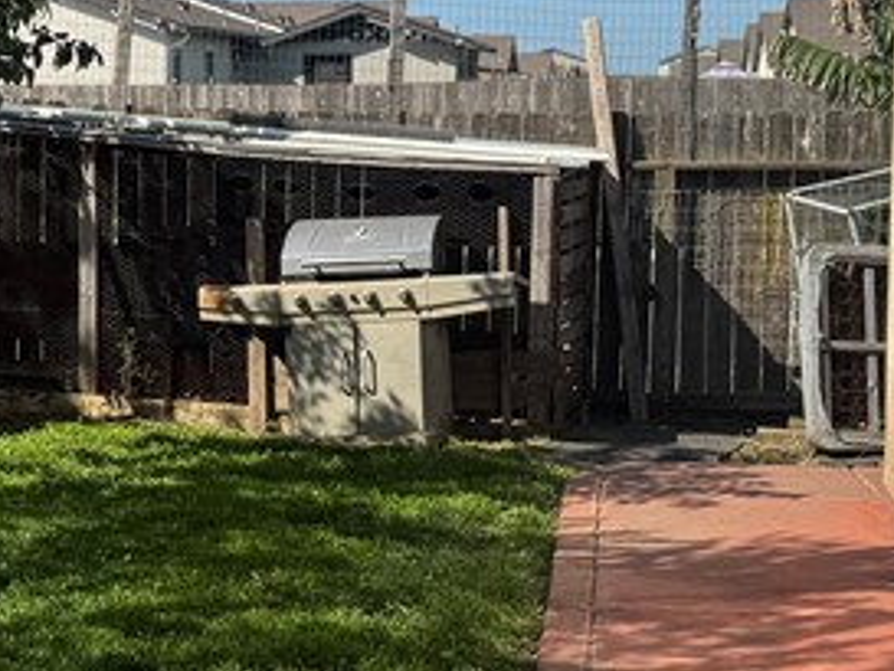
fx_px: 2325
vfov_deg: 16.4
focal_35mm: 90
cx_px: 174
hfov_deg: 21.5
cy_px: 304
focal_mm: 6.76
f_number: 1.78
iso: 80
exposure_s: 1/6410
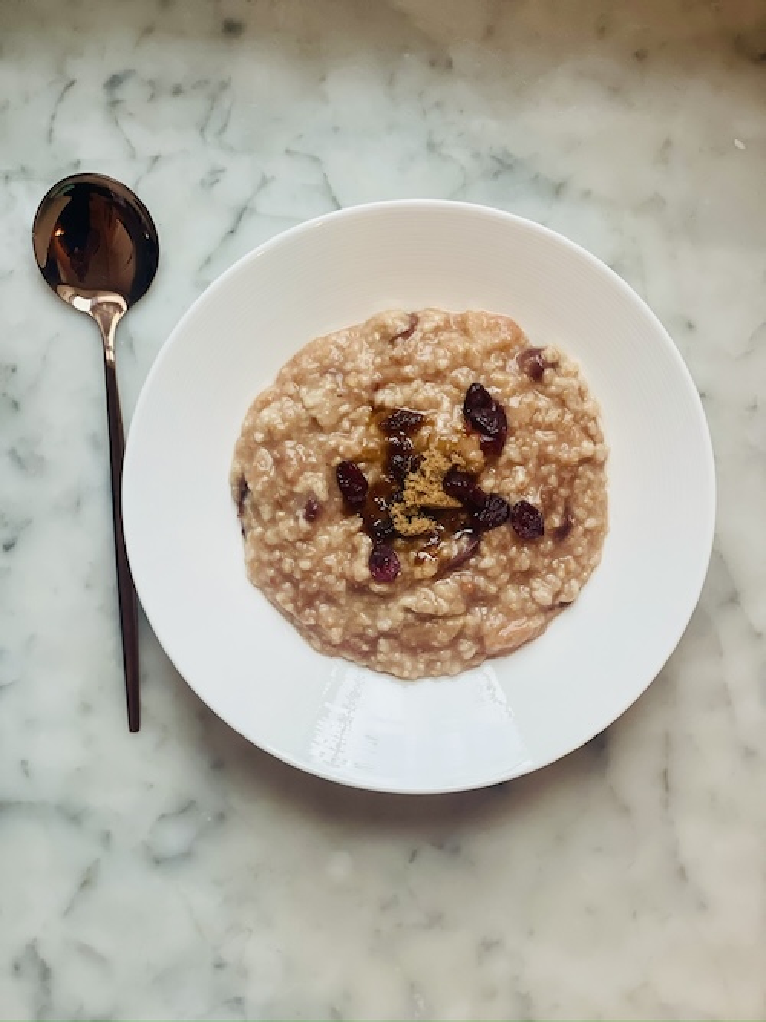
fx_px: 1535
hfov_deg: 28.0
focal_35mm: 52
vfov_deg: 36.8
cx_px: 383
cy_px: 511
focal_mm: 6
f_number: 2
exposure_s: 1/120
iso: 125
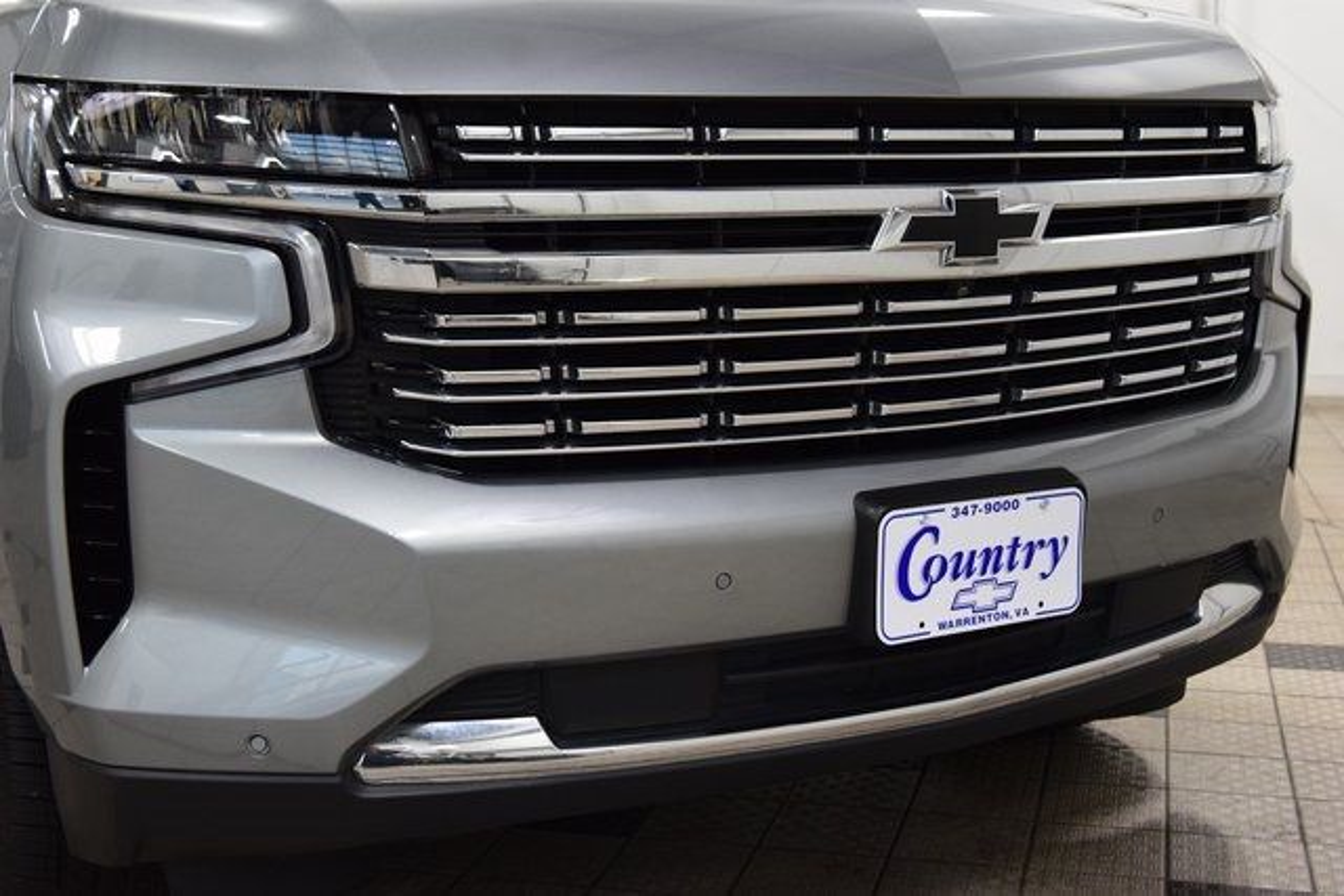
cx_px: 672
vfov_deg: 28.1
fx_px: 1792
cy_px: 448
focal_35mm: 48
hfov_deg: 41.1
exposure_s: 1/60
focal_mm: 32
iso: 1600
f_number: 5.6
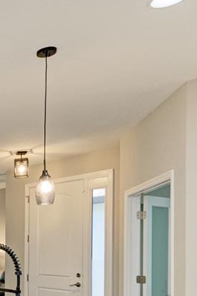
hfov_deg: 19.1
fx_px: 411
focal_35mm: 50
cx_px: -175
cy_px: 248
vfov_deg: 37.8
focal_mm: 13
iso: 200
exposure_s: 1/3.33
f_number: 9
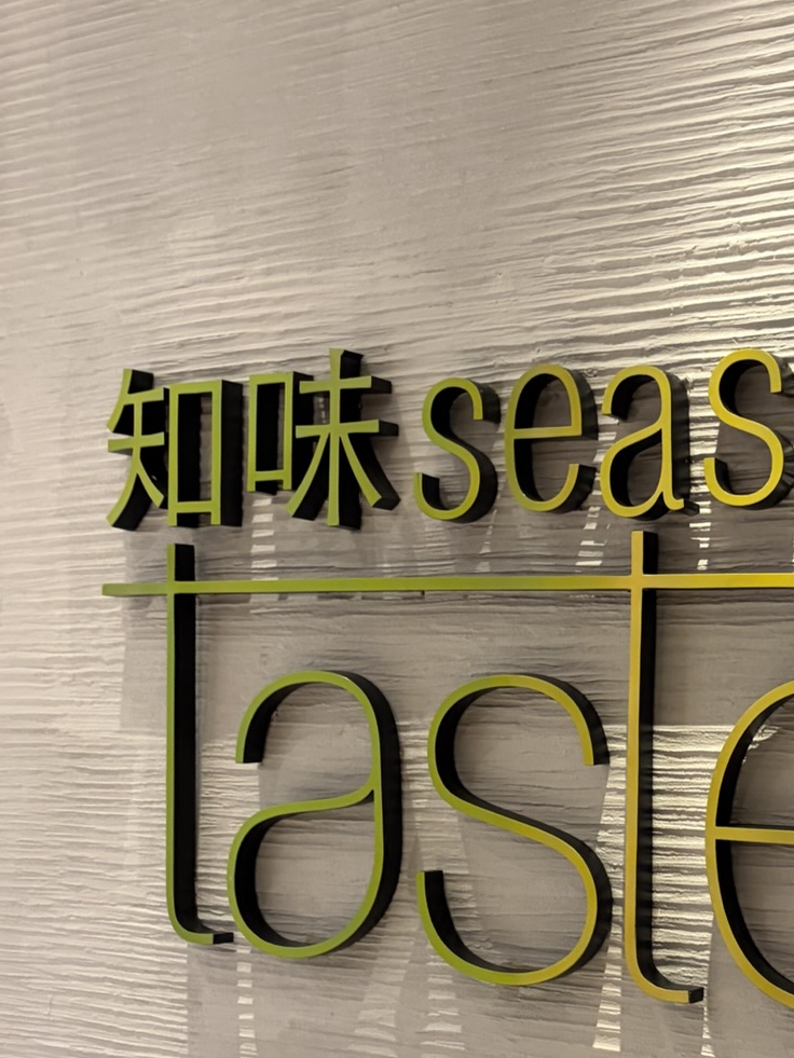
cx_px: 656
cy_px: 678
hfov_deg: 26.9
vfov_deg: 35.9
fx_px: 1621
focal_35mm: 53
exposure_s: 1/50
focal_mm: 5.96
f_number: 1.6
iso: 160
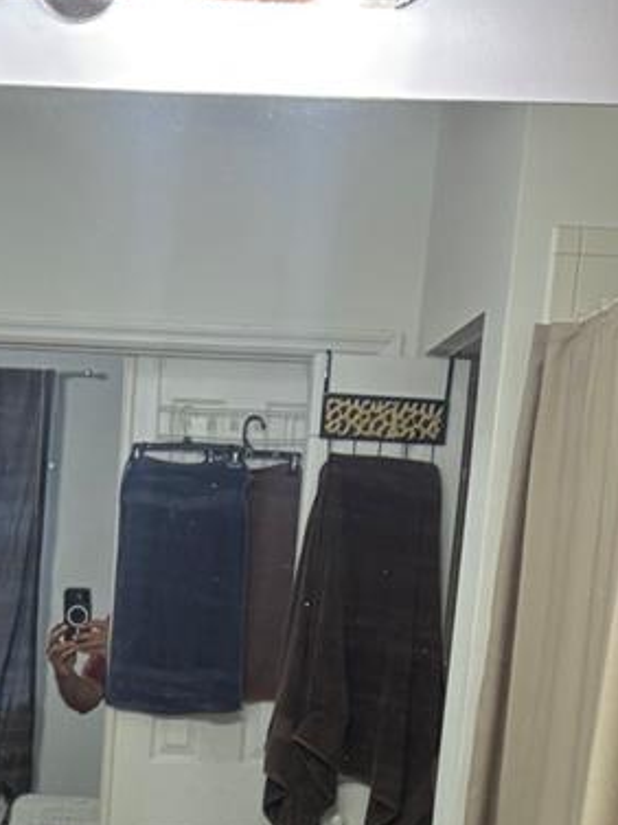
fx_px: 1976
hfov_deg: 17.4
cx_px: 13
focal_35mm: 83
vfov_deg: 21.3
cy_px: 1080
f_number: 1.6
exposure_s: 1/60
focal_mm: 5.96
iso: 100
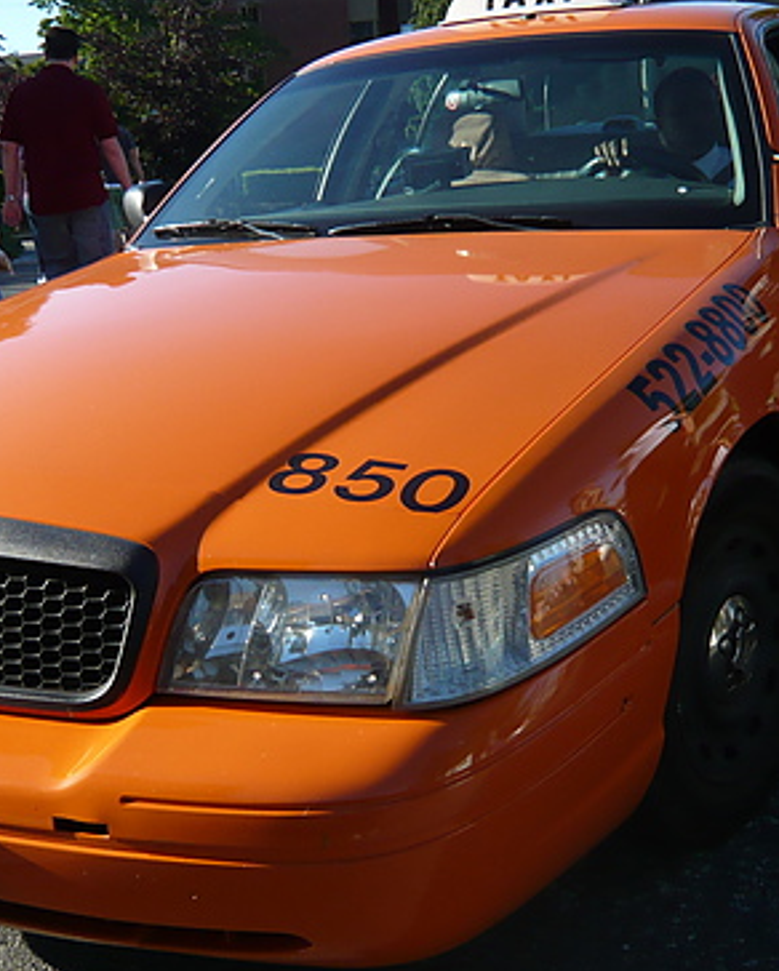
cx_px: 440
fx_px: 1295
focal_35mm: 45
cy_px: 429
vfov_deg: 41.1
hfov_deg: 33.4
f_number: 2.8
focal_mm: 4.6
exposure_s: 1/640
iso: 100
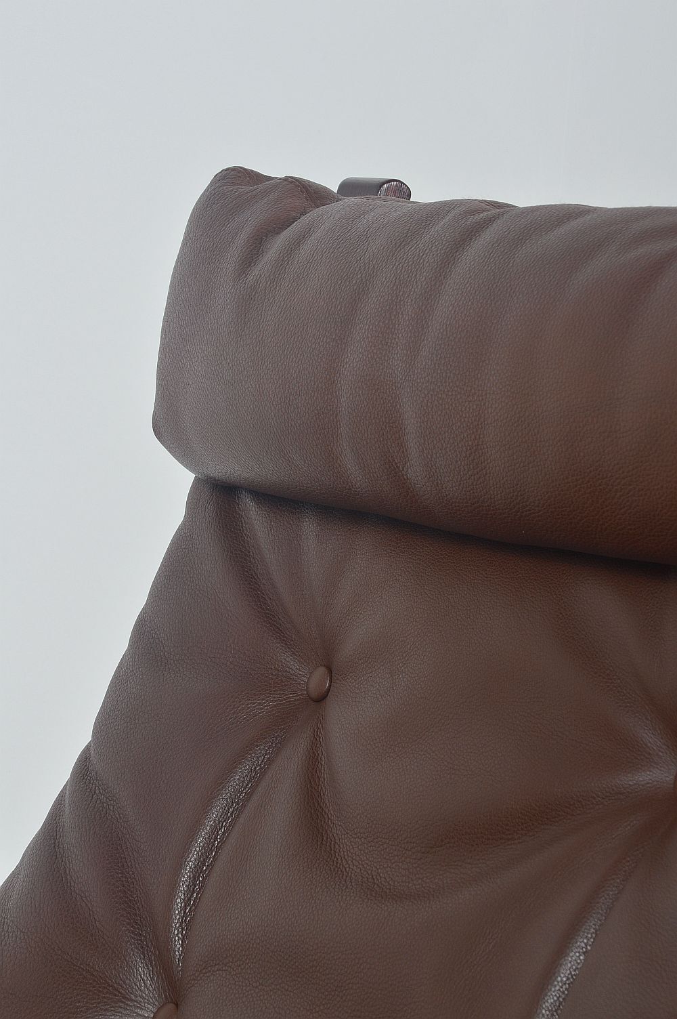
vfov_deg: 19.5
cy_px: 510
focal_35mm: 105
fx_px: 2967
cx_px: 338
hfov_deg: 13.0
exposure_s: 1/125
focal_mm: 70
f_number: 22
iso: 100
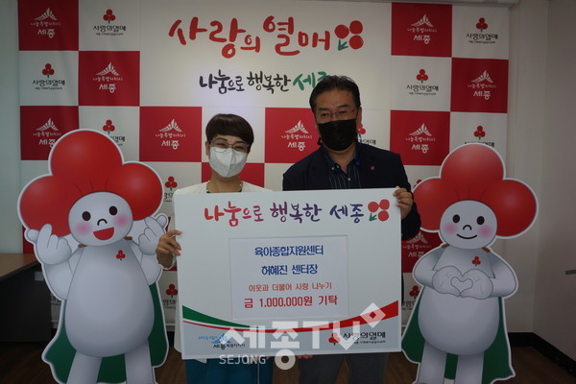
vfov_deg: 43.6
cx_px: 288
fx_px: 480
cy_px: 192
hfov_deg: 61.9
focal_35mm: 30
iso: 200
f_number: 4
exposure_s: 1/60
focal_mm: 20
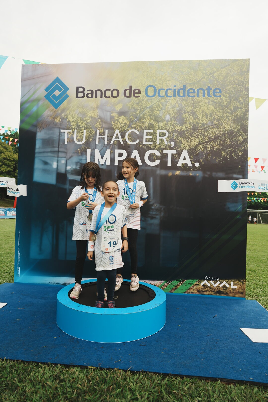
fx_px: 268
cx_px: 134
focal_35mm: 24
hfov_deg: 53.1
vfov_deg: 73.7
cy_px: 201
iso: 160
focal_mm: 24
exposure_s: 1/250
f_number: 3.2
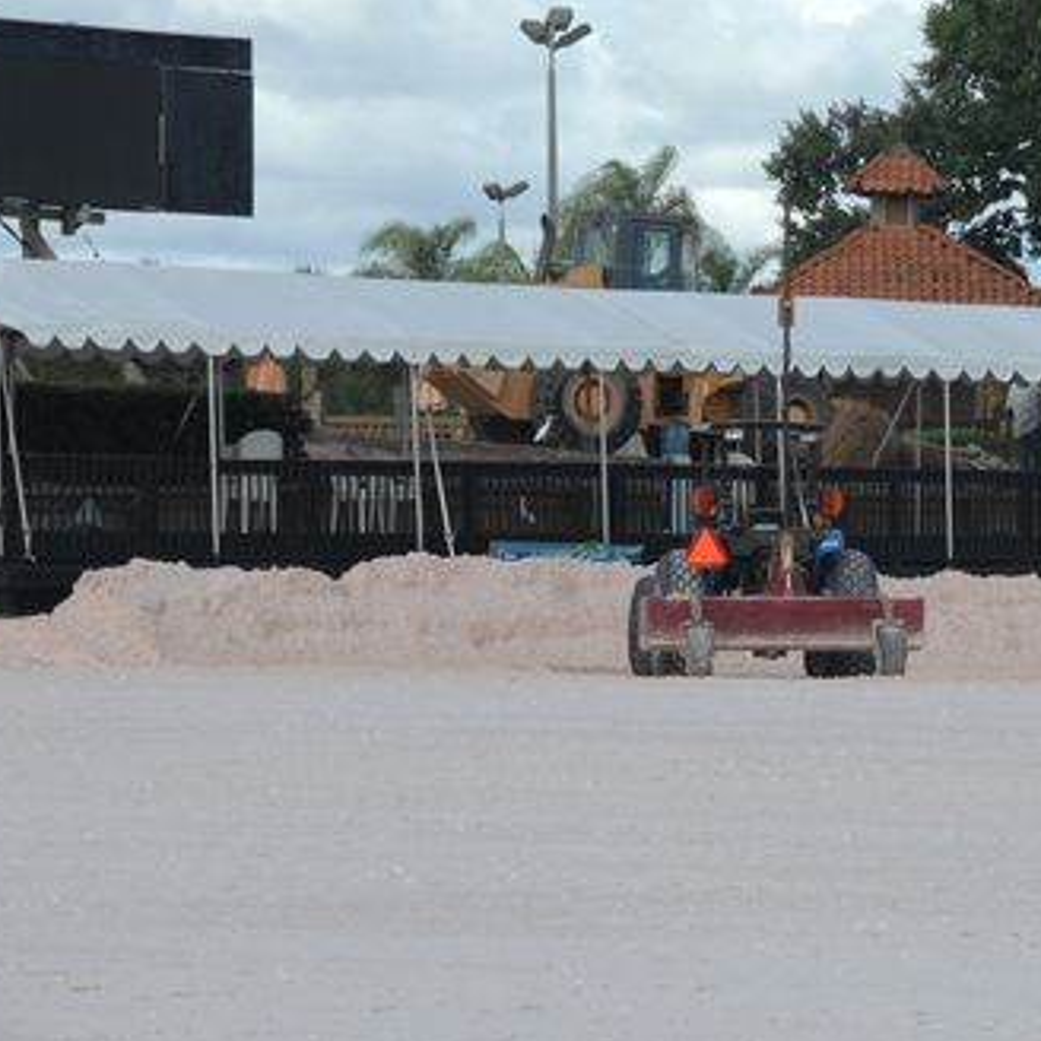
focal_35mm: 236
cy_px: 414
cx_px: 968
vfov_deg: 7.4
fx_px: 8024
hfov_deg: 7.4
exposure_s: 1/500
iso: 200
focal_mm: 95
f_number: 6.7
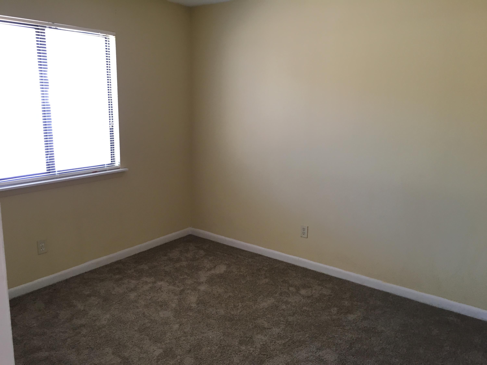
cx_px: 244
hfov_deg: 61.7
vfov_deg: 48.2
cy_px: 182
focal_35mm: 29
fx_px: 408
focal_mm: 4.15
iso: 100
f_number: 2.2
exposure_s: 1/30
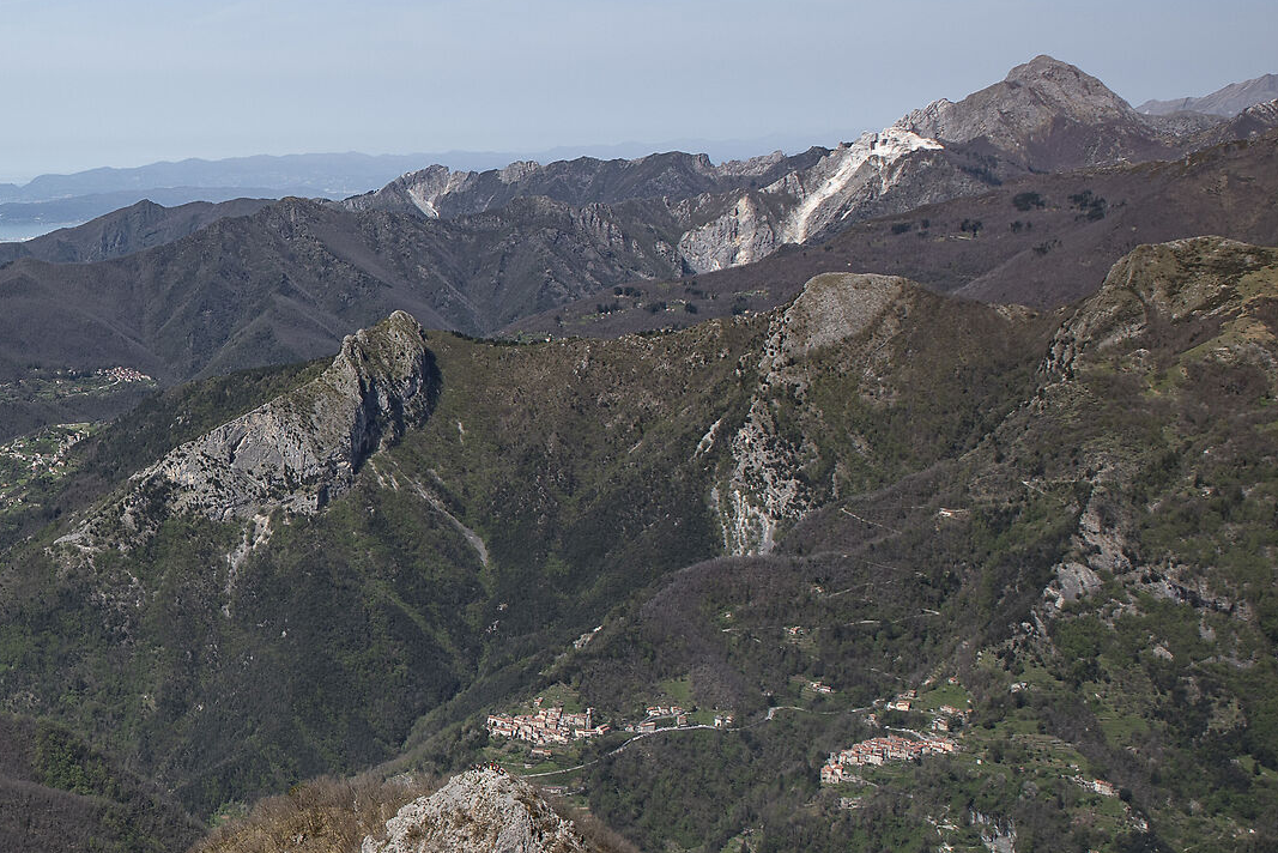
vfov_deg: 25.1
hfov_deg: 32.4
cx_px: -133
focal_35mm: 54
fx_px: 1917
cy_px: 397
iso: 100
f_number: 8
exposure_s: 1/320
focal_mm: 24
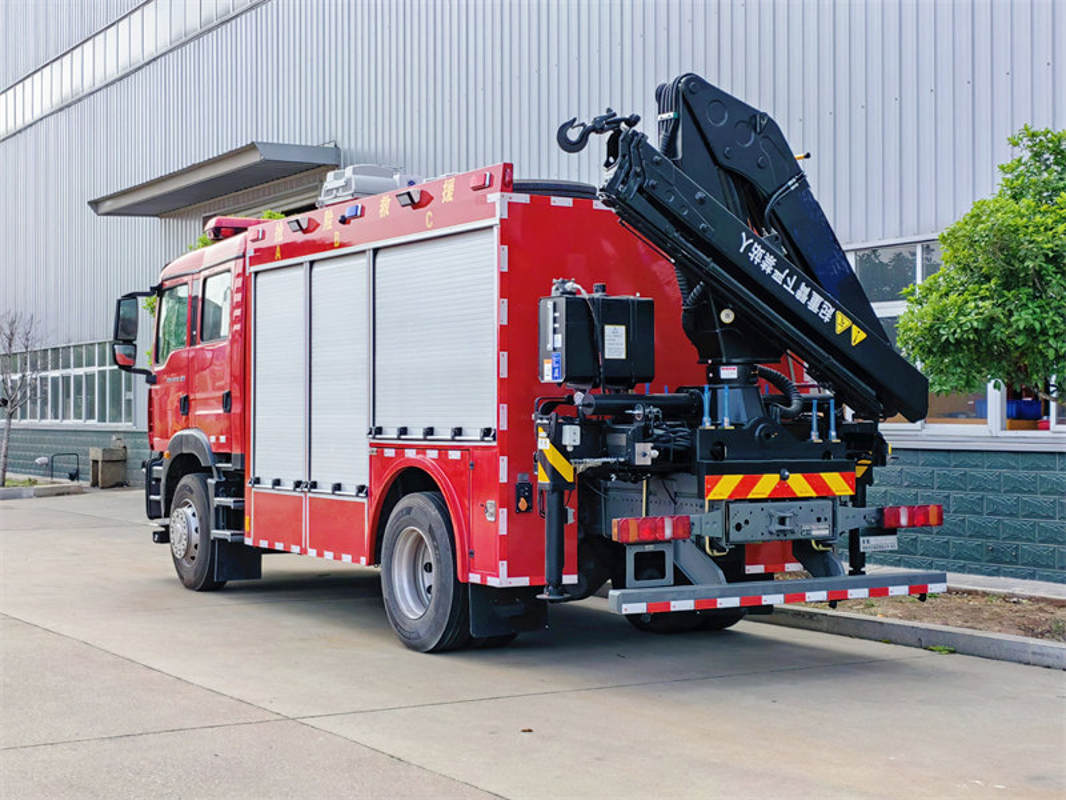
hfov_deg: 35.5
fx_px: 1663
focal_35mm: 54
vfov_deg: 27.0
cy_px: 400
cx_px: 533
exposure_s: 1/1193
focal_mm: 5.52
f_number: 1.9
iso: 80
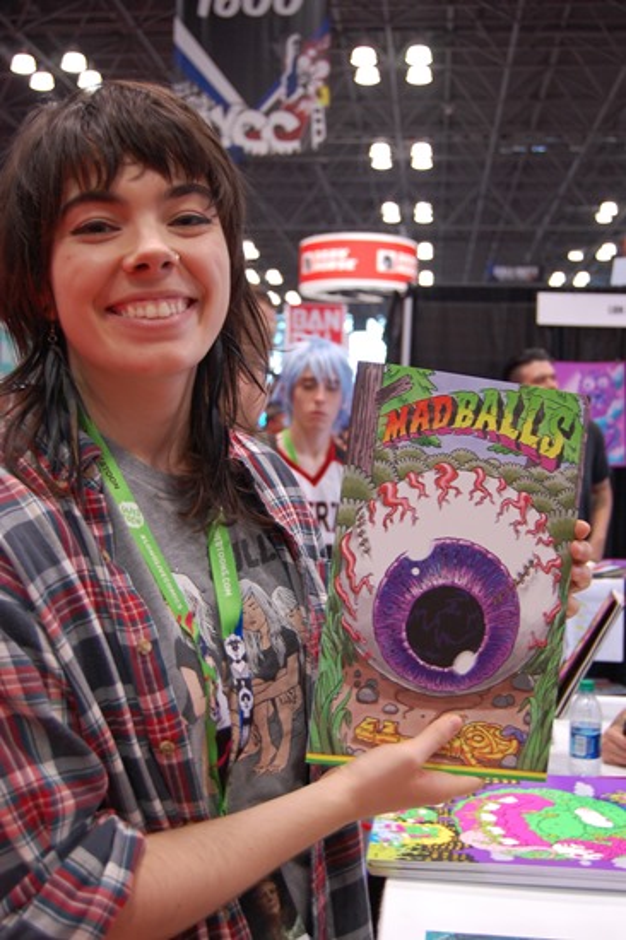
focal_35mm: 42
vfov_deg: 46.4
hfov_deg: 31.9
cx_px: 313
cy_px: 470
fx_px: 1097
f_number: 4.2
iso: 800
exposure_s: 1/30
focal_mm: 28
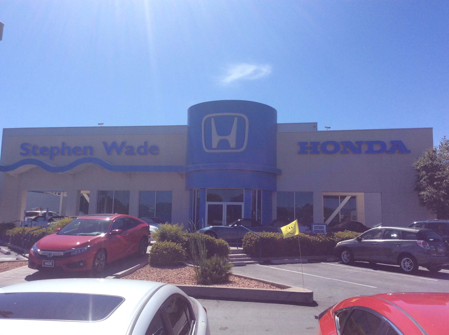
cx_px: 224
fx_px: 414
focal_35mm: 32
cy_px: 168
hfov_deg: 56.9
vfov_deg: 44.1
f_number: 2.4
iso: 32
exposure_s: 1/2045
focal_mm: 3.3
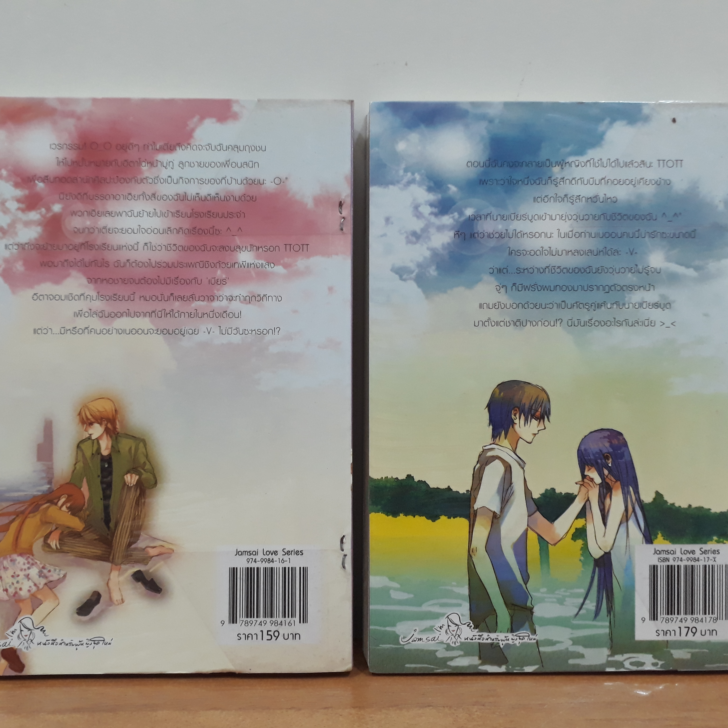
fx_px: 761
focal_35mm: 32
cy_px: 362
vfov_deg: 51.1
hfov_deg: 51.1
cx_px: 343
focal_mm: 3.6
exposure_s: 1/17
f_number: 1.9
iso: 160
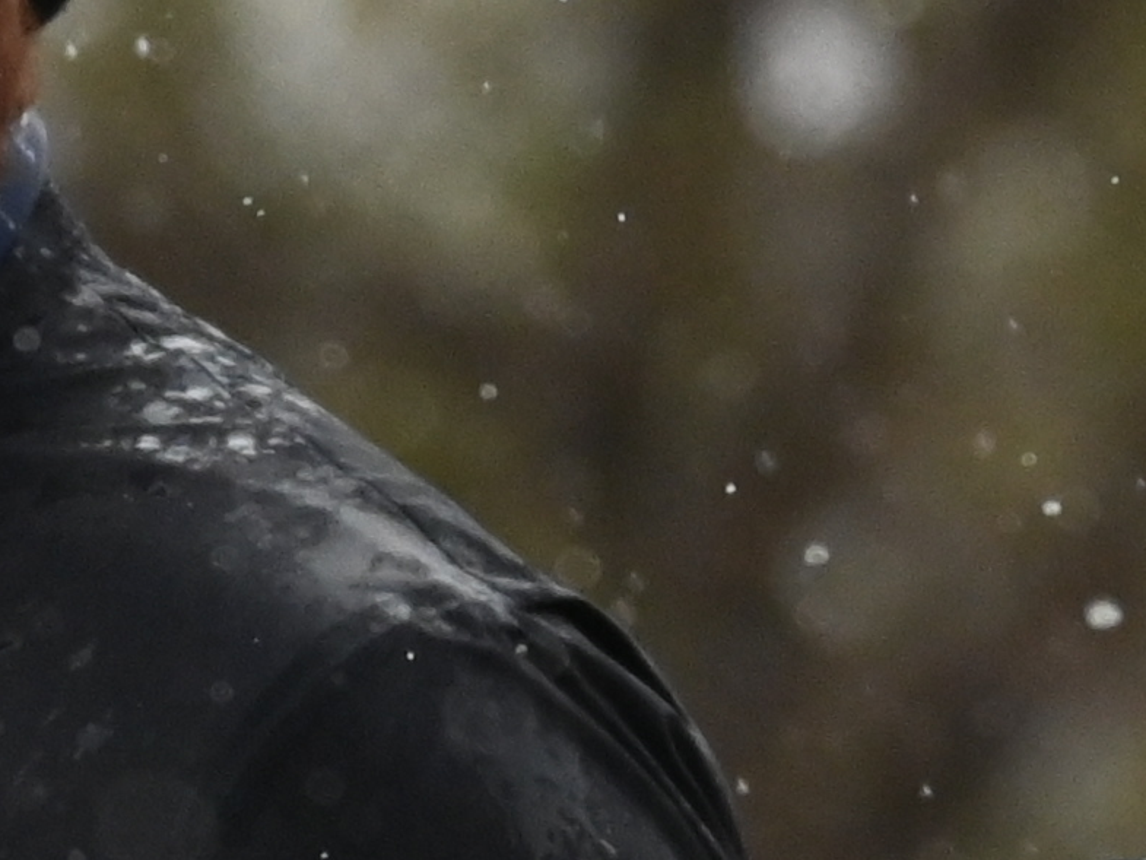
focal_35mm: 2149
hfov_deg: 0.9
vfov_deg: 0.7
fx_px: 71156
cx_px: 1352
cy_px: -876
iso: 1800
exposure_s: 1/4000
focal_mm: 210
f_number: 6
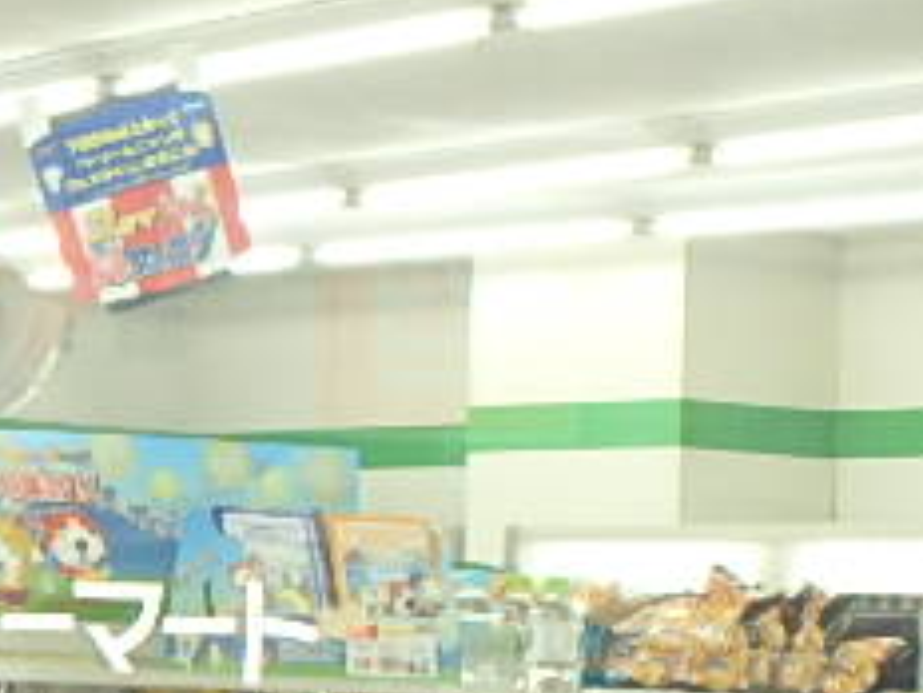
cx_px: -68
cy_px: 912
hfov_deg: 12.4
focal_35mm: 157
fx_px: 4186
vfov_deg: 9.3
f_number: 5.1
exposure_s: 1/60
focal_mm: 10.1
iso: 400
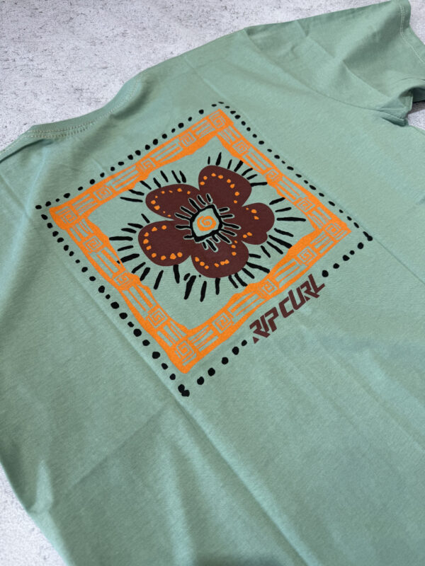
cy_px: 283
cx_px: 212
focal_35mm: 24
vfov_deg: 71.6
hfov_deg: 56.8
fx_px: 393
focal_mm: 6.76
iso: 100
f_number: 1.78
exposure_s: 1/100
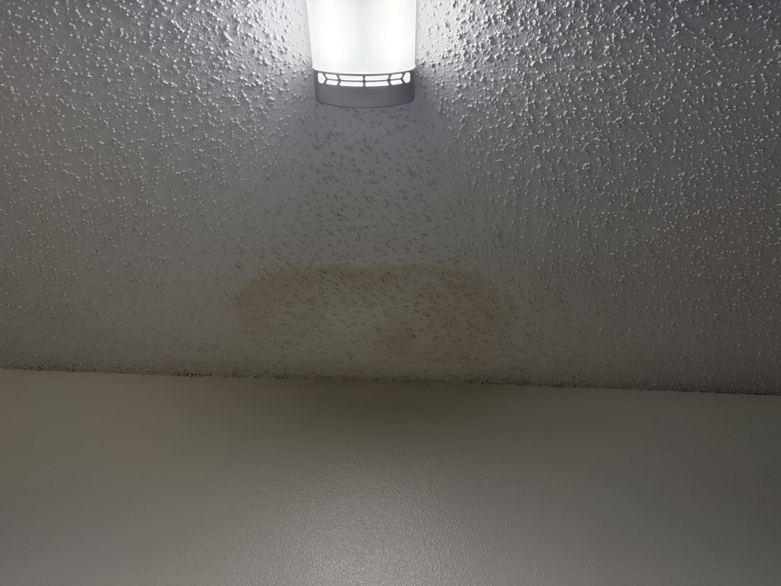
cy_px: 293
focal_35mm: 24
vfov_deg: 56.8
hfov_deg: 71.6
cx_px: 390
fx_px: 541
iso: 200
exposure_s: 1/140
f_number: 1.78
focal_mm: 6.76
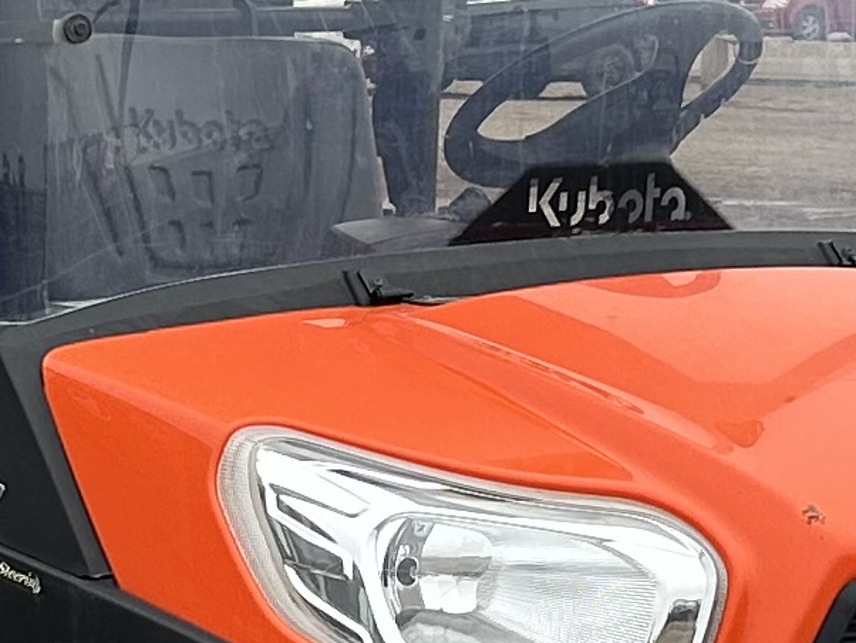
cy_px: 615
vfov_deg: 8.5
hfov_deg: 11.3
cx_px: 119
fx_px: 4304
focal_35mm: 174
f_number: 1.5
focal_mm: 5.7
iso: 50
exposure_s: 1/1395
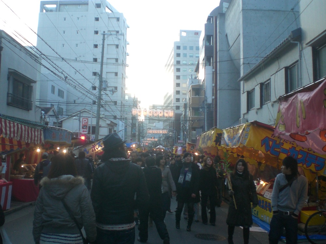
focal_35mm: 38
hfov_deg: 49.0
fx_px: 358
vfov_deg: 37.7
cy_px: 122
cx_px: 163
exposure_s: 1/80
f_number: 3.1
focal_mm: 6.3
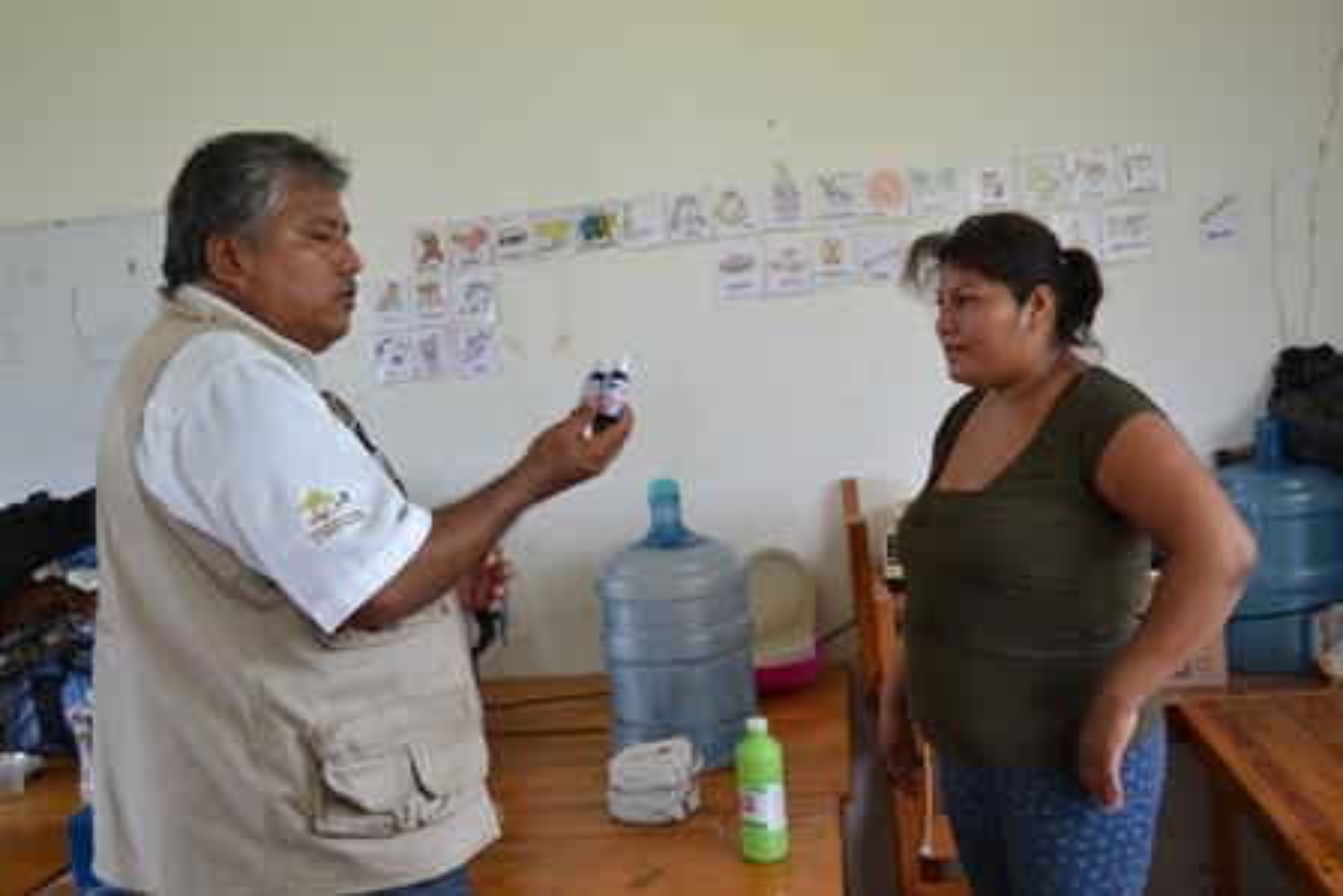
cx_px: 672
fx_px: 1231
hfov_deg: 57.2
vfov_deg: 40.0
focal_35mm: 33
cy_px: 448
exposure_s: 1/80
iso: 400
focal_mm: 22
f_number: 4.5
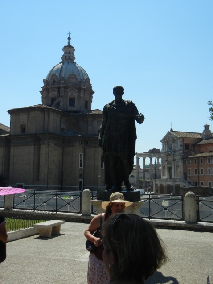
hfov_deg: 35.1
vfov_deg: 45.8
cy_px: 136
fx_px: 336
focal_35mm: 41
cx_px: 94
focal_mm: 6.2
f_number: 7.2
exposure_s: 1/467
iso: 160
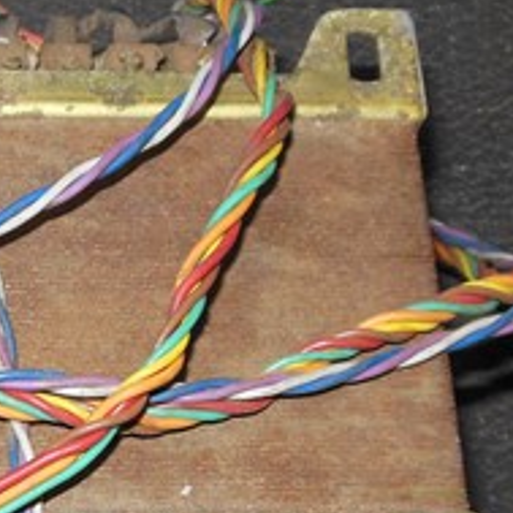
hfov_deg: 23.9
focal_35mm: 69
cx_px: 0
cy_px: 375
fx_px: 1157
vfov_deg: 24.8
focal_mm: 6
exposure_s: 1/30
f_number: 6.9
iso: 200
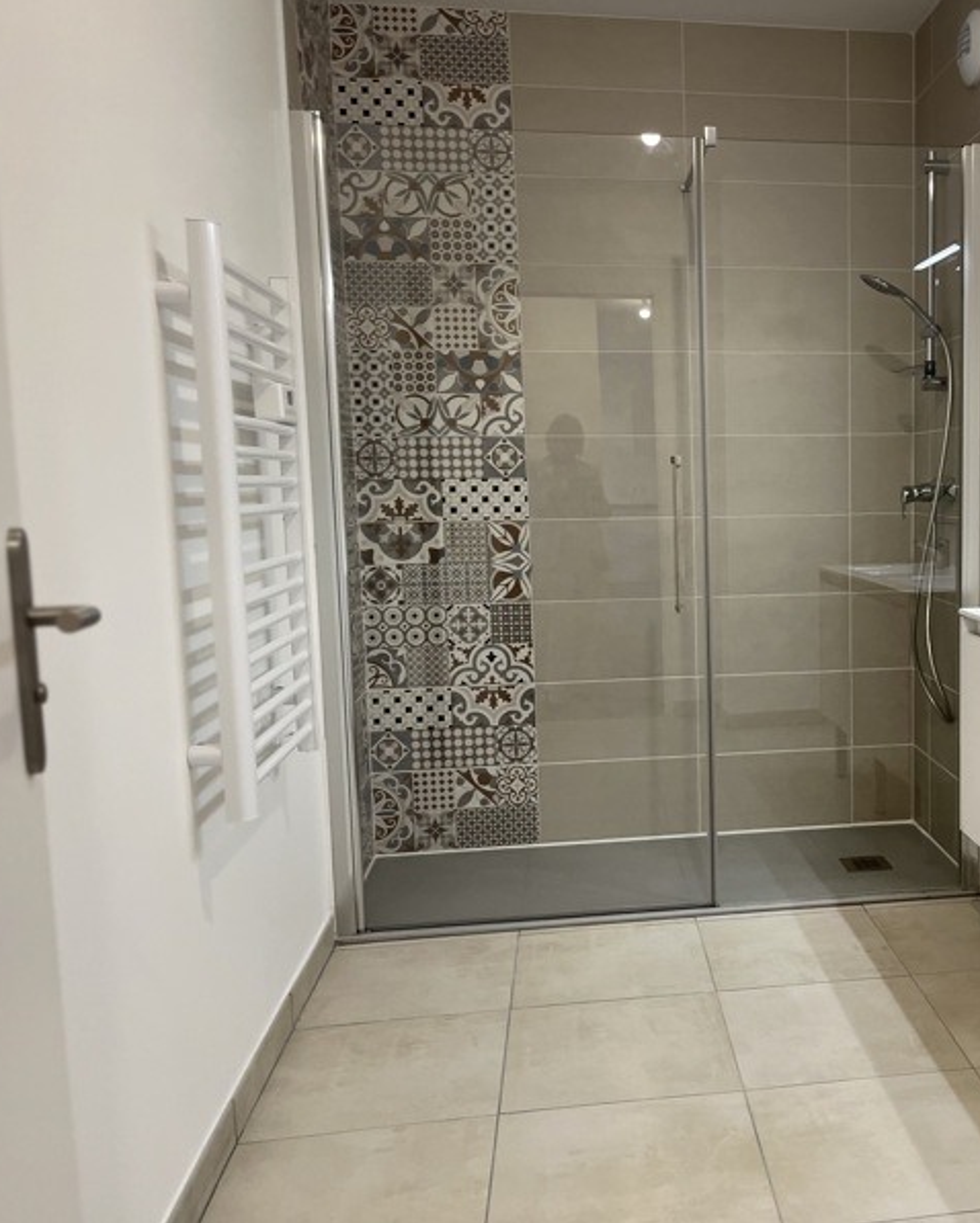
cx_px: 757
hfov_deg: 41.8
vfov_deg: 52.8
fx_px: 1232
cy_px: 610
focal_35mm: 34
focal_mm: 5.1
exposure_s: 1/100
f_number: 1.6
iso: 100
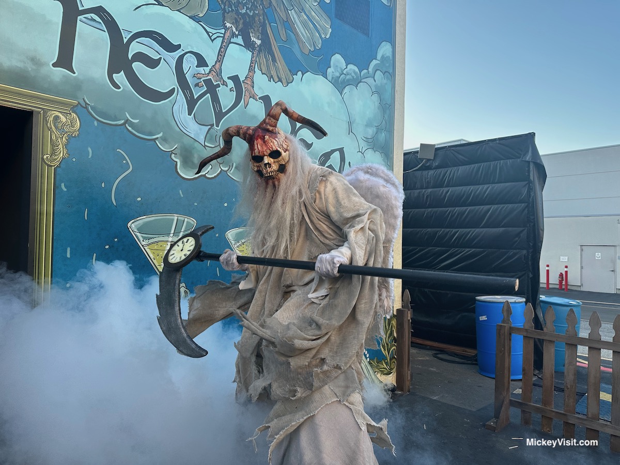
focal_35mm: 24
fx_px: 430
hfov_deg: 71.6
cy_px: 232
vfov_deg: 56.8
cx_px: 310
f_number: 1.78
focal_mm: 6.86
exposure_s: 1/458
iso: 80
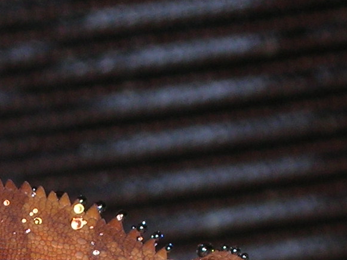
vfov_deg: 5.4
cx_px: -53
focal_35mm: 272
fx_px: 2727
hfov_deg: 7.2
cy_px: 435
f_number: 11.3
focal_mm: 10.1
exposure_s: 1/120
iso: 50
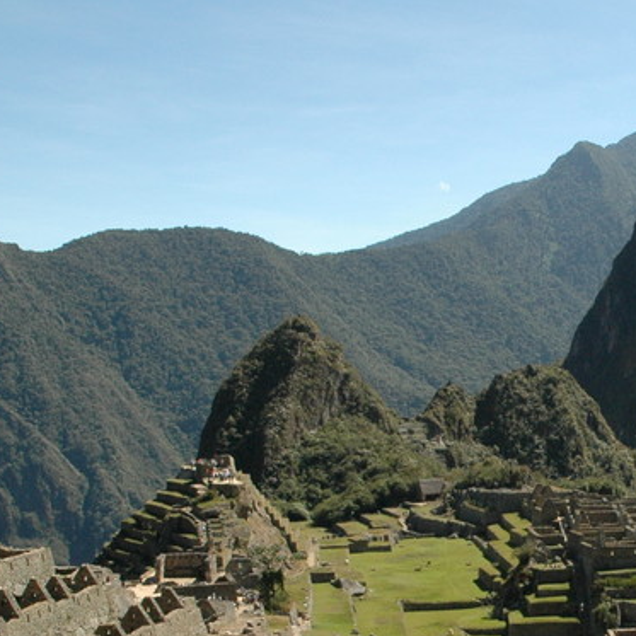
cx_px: 576
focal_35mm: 63
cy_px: 538
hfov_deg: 26.4
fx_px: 1310
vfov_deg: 26.6
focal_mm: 18
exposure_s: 1/400
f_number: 10
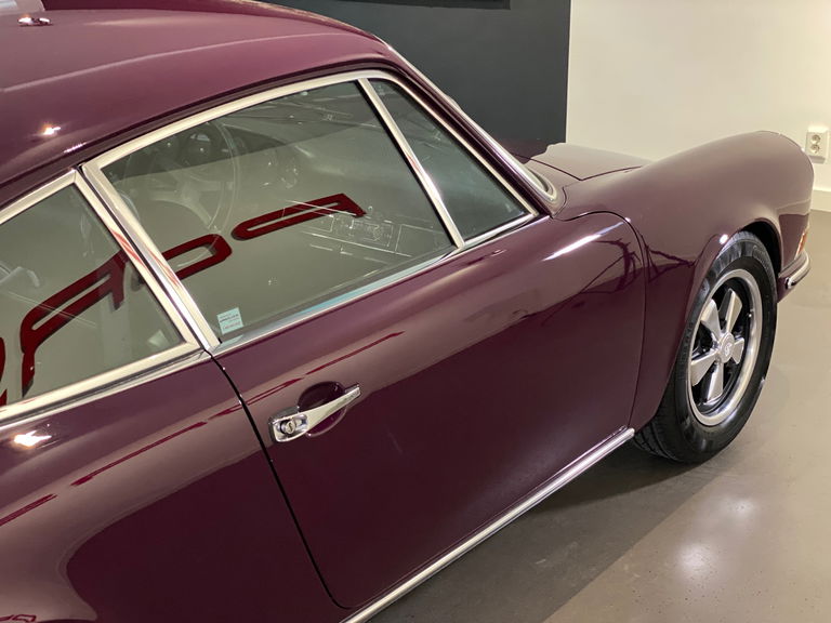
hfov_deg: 36.8
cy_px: 312
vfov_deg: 28.0
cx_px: 416
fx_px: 1248
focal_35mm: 52
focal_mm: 6
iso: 500
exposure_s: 1/23
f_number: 2
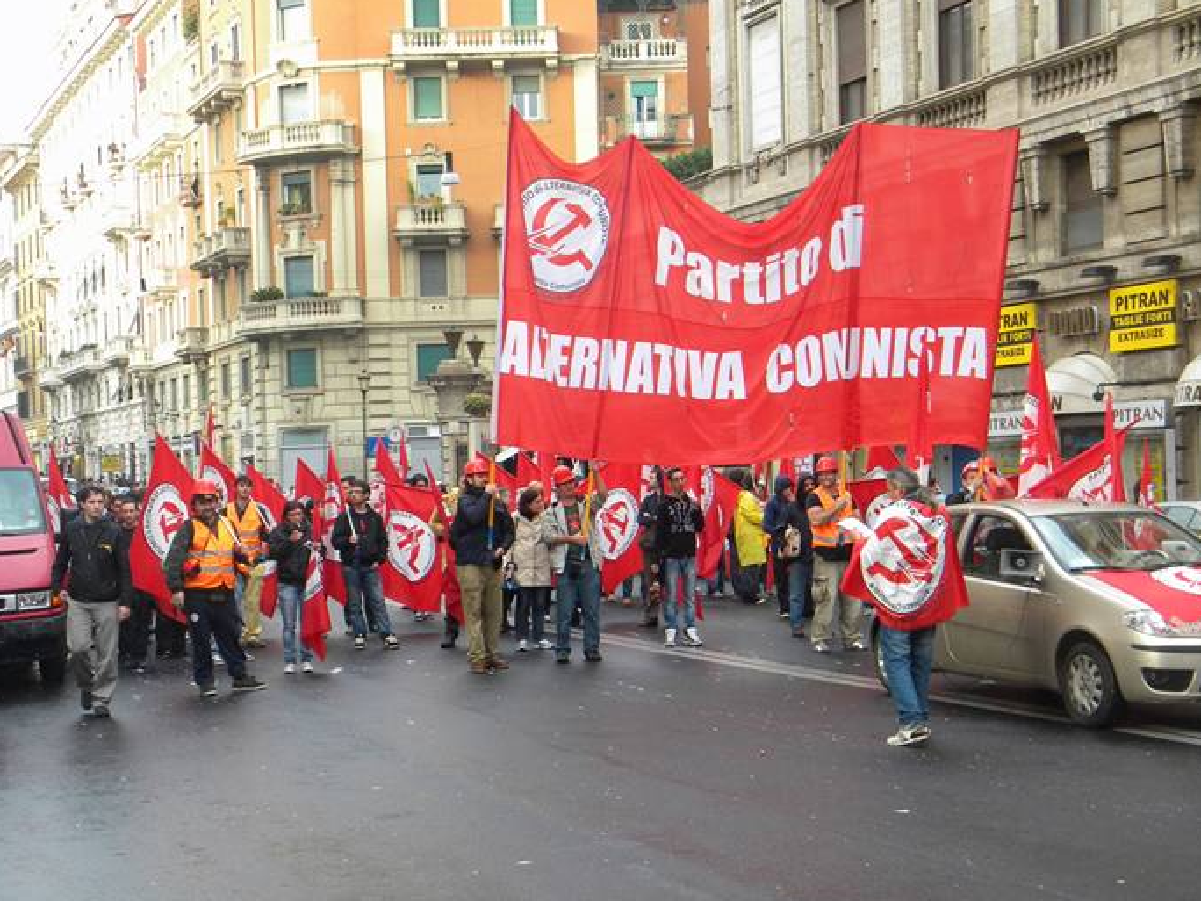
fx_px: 1908
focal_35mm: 55
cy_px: 487
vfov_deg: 26.6
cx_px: 636
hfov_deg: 34.9
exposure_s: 1/60.5
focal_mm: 8.6
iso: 214
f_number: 3.9
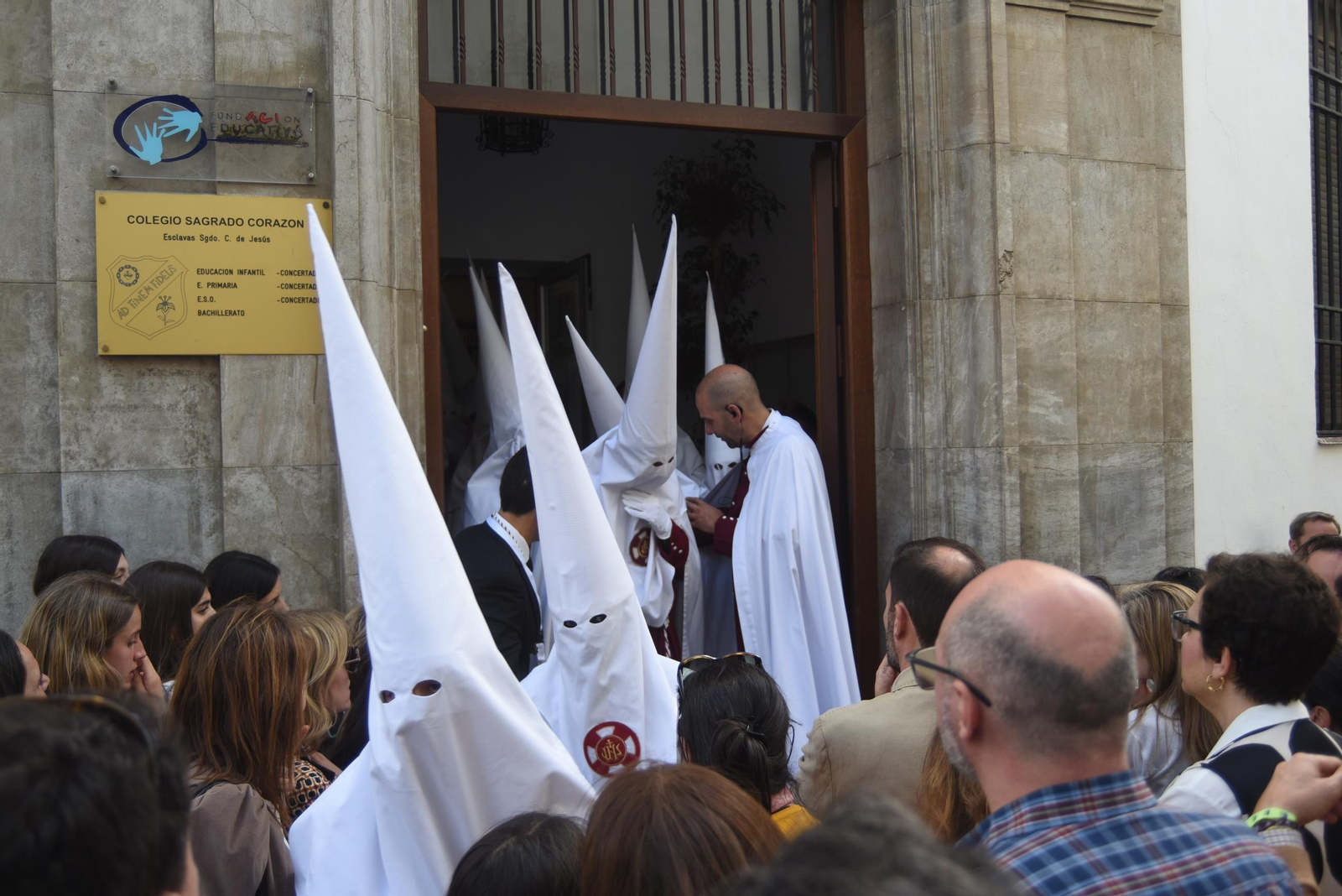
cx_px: 671
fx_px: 1268
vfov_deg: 38.9
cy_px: 448
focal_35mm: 34
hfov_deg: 55.8
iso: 140
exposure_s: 1/160
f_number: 4.5
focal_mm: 34
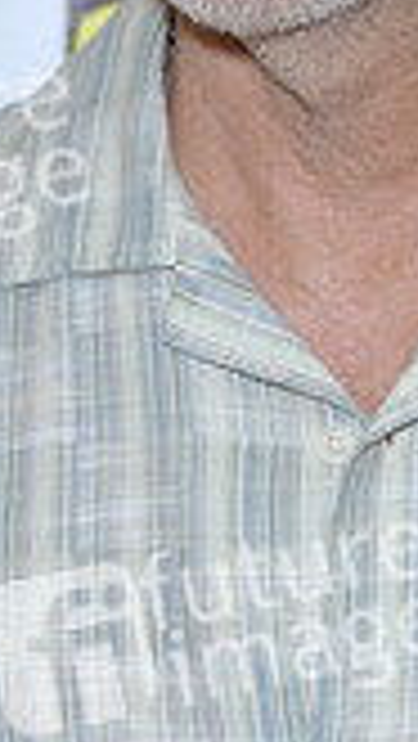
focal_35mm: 304
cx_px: 348
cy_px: -45
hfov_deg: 4.0
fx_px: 5981
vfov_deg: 7.1
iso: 800
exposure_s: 1/250
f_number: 6.3
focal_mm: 120
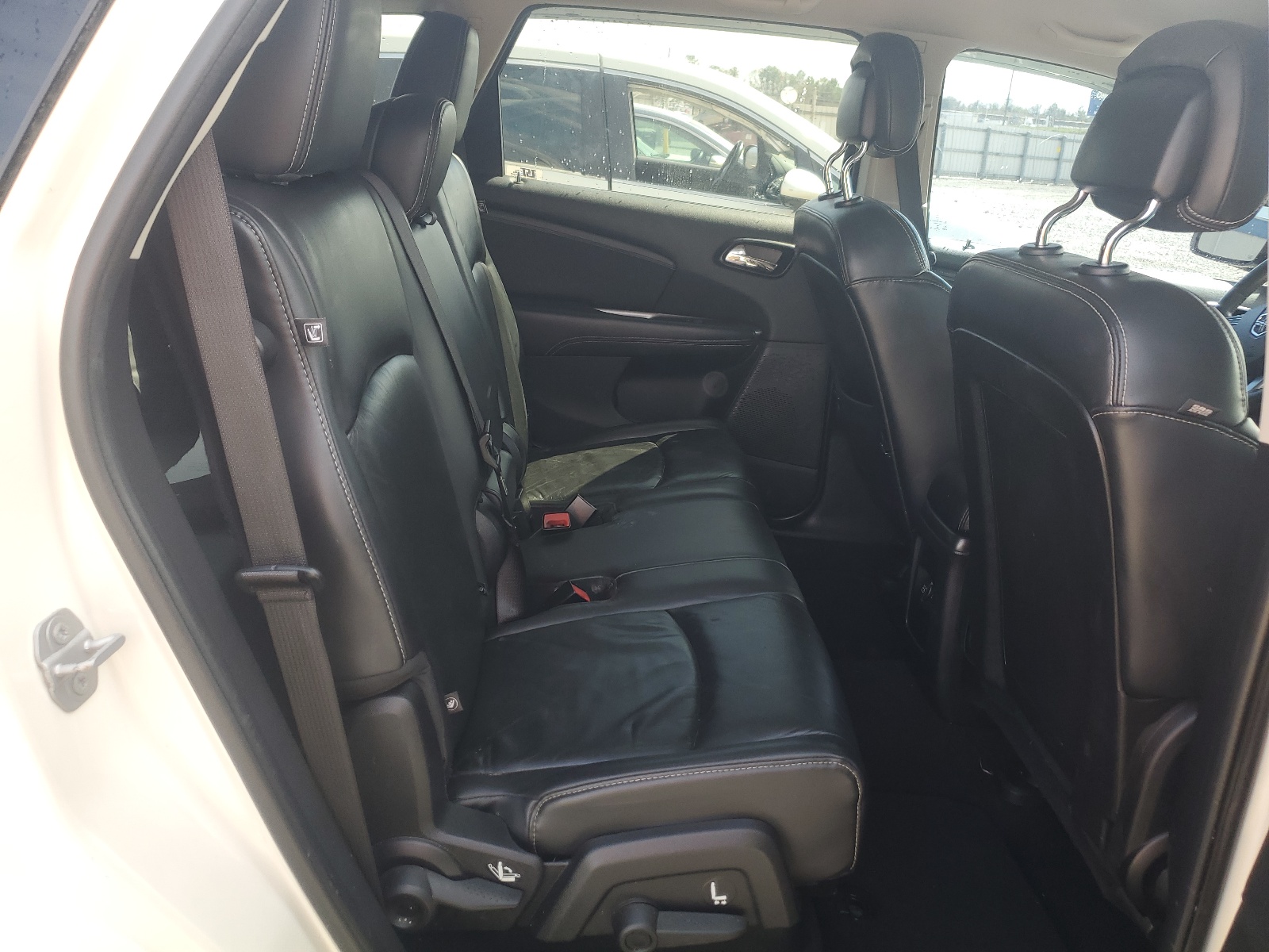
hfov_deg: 67.3
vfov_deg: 53.1
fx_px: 953
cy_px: 476
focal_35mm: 26
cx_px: 634
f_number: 1.5
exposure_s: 1/227
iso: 50
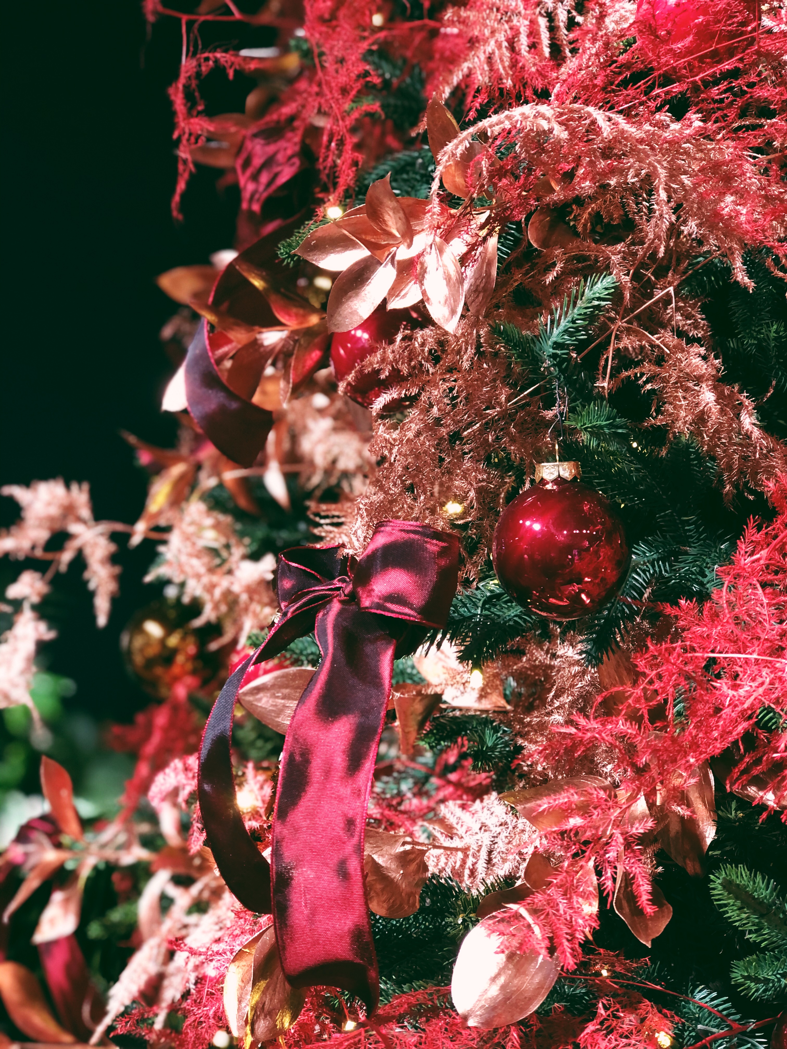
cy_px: 524
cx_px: 394
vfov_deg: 33.8
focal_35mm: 57
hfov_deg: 25.7
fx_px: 1728
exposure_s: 1/33
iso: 125
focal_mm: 6.6
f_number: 2.8
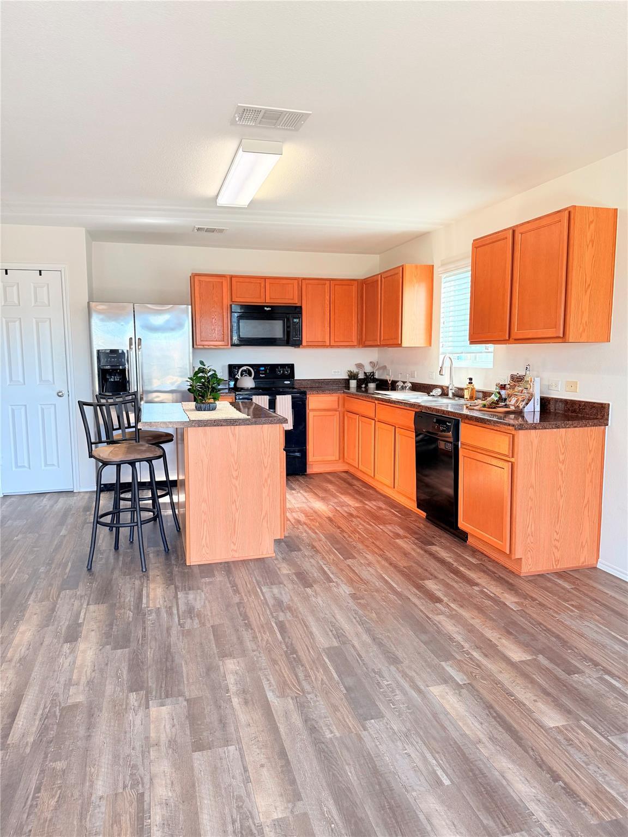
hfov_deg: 56.8
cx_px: 314
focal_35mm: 24
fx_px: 581
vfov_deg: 71.6
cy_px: 418
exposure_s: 1/170
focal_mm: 6.76
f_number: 1.78
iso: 200
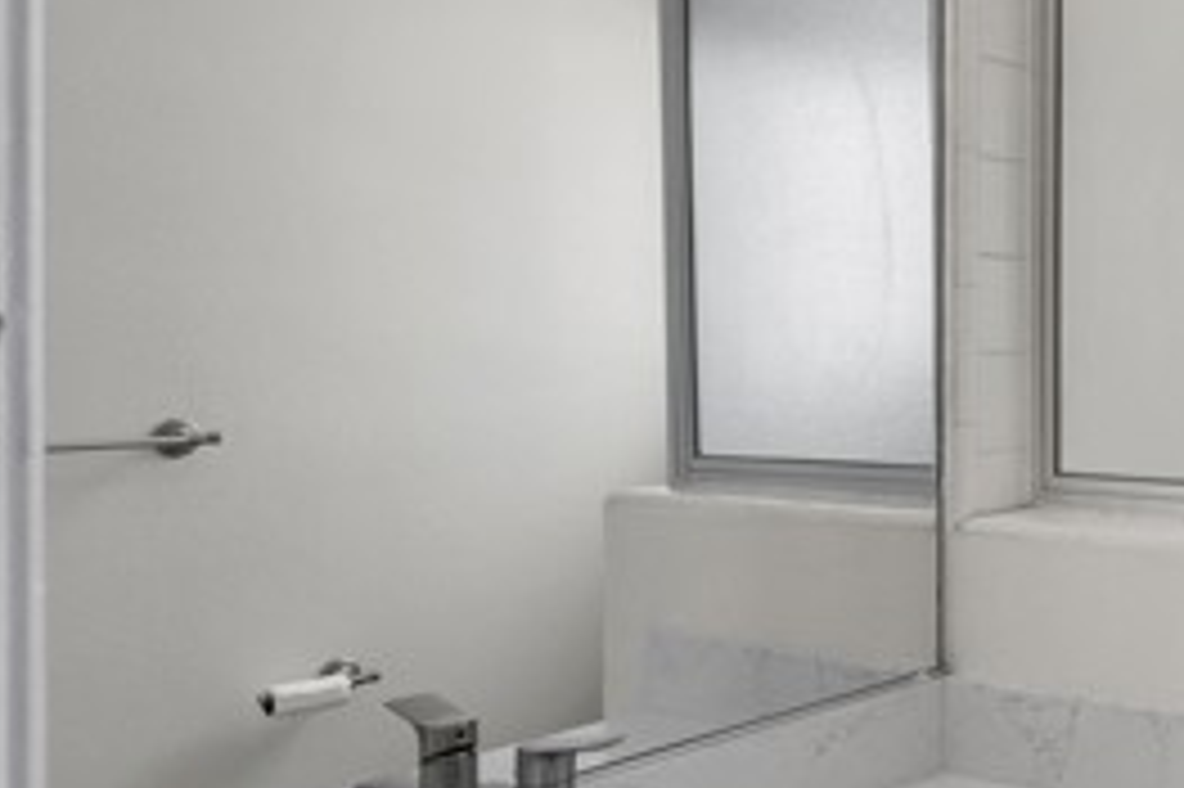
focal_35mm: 39
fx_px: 1282
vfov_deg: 34.1
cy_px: 349
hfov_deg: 39.1
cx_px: 1351
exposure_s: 1/160
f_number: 8
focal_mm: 16
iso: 2000
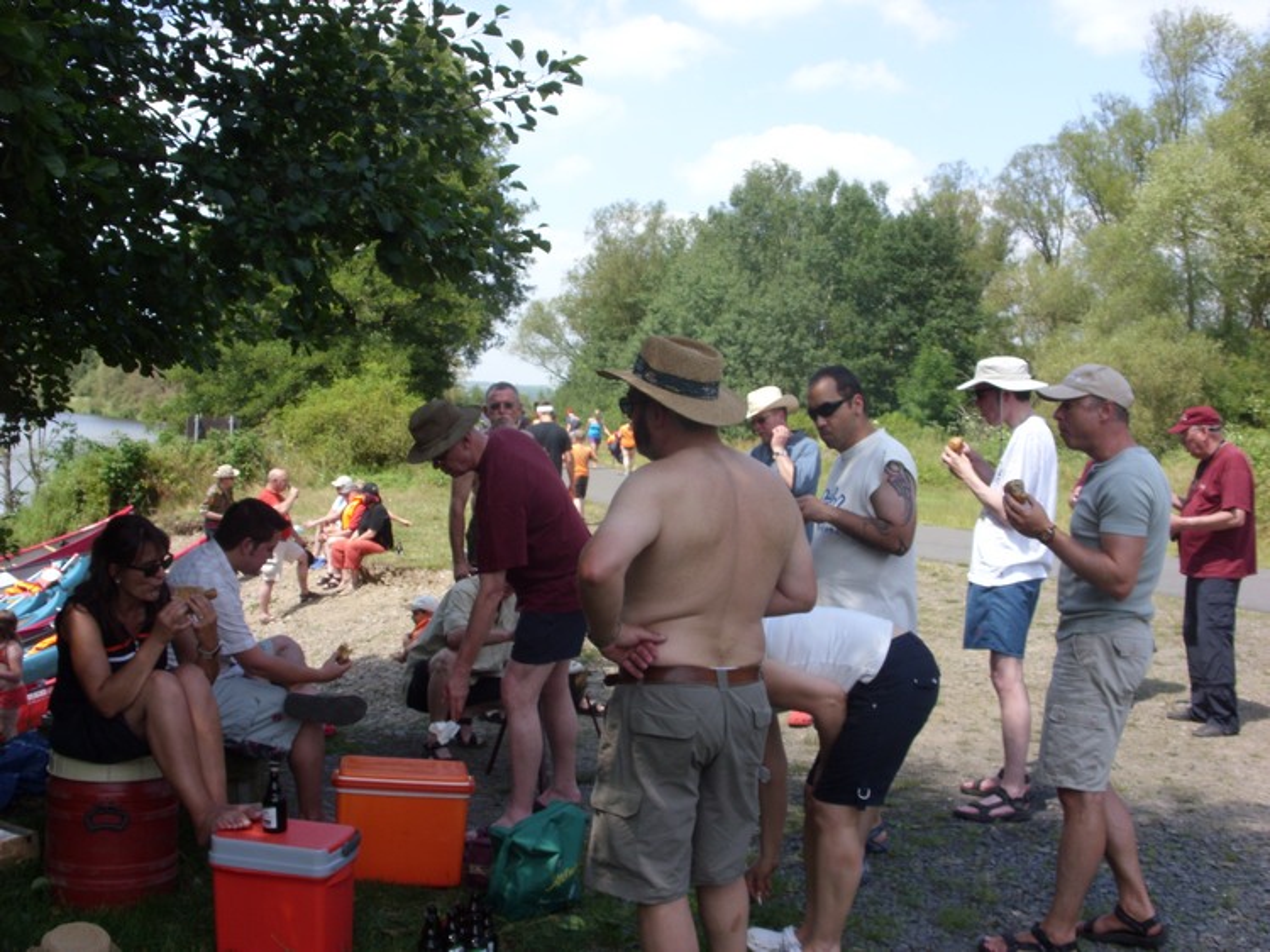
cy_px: 476
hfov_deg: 49.0
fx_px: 1394
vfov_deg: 37.7
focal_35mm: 38
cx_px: 635
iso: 50
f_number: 4.9
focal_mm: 6.3
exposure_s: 1/201
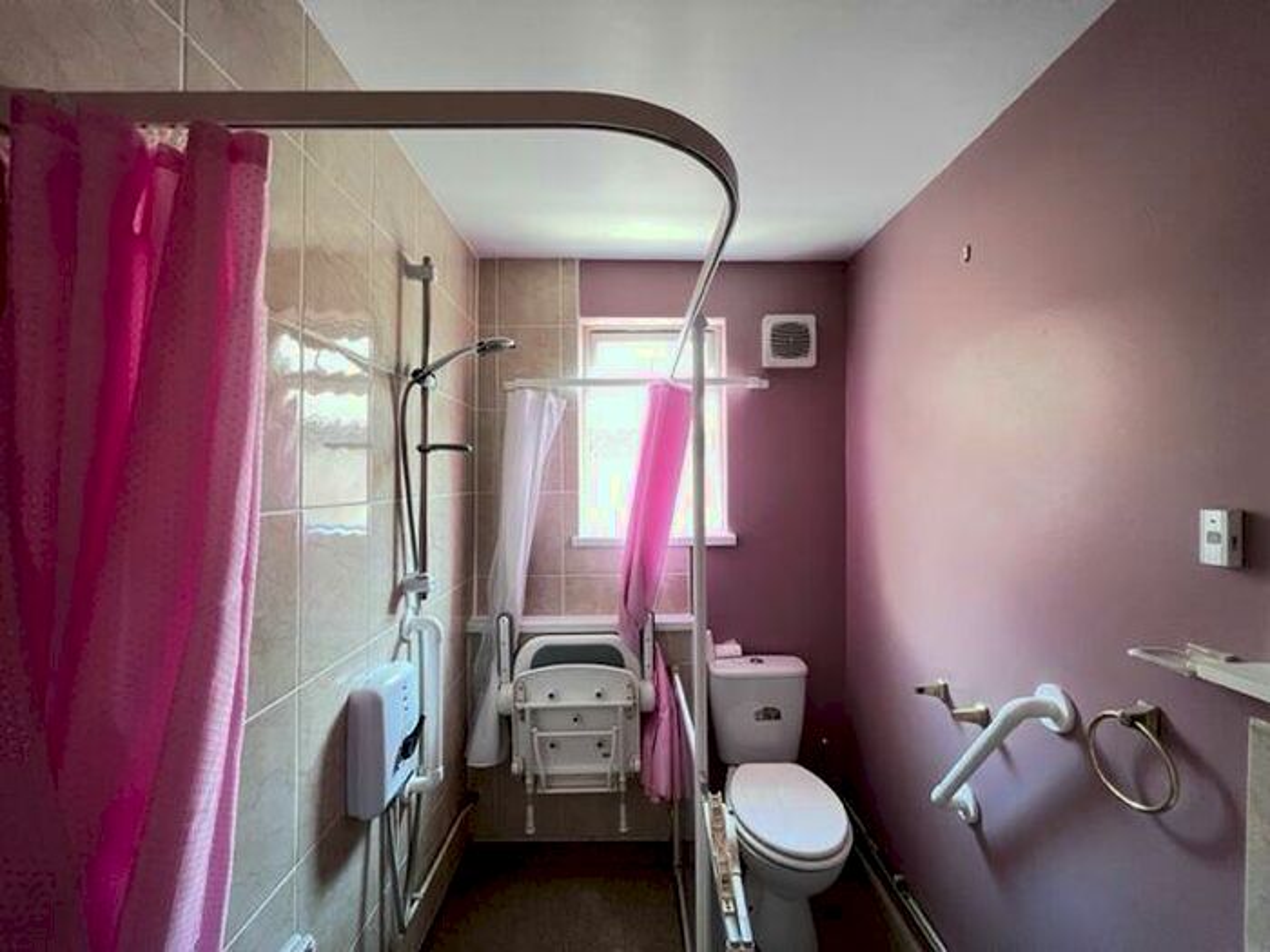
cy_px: 476
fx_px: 477
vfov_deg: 89.9
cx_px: 635
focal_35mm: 13
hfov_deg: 106.2
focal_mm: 1.57
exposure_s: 1/60
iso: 500
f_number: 1.8
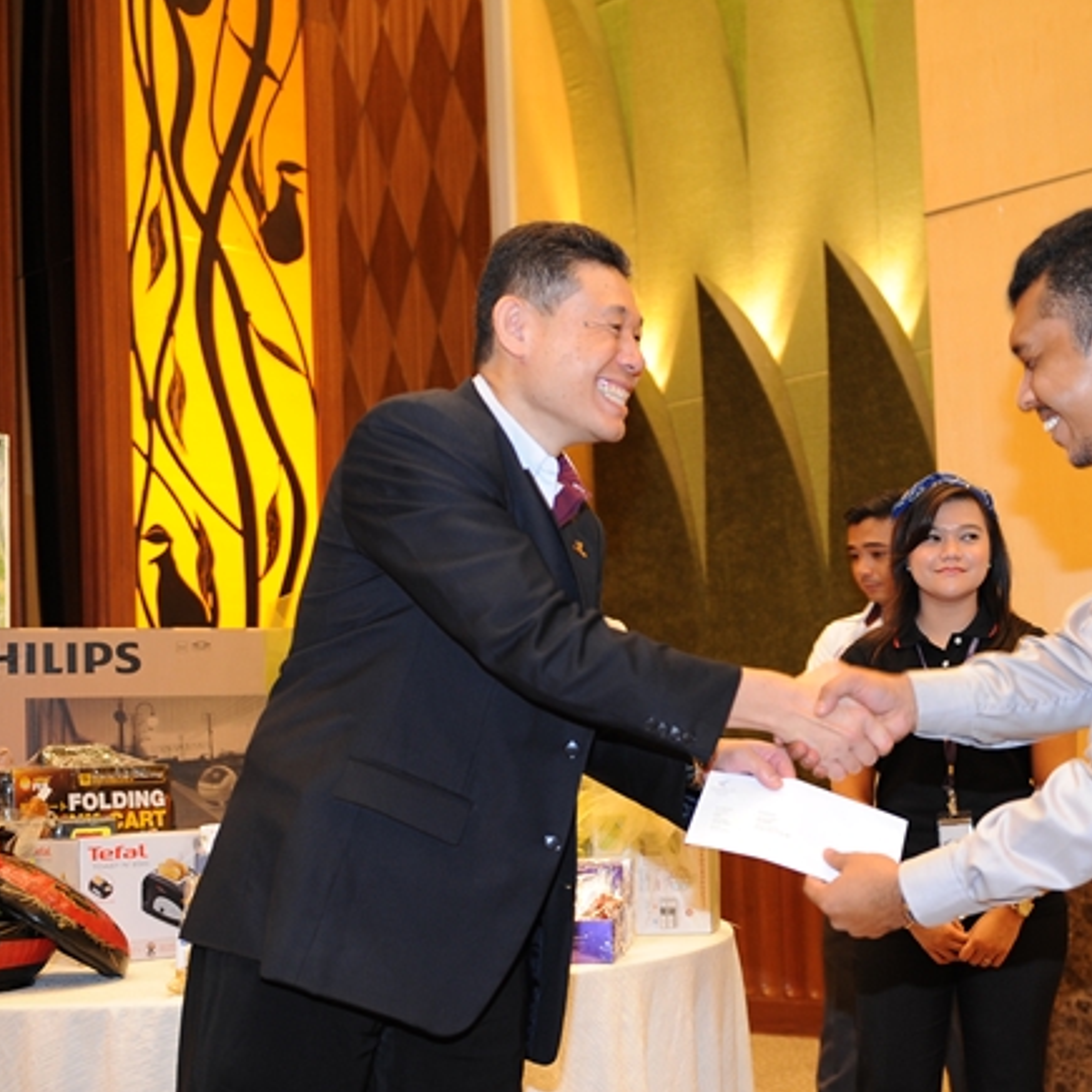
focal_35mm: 50
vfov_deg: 33.9
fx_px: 1785
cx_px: 723
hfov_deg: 33.7
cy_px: 658
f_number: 2.8
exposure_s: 1/60
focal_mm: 32
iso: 1000
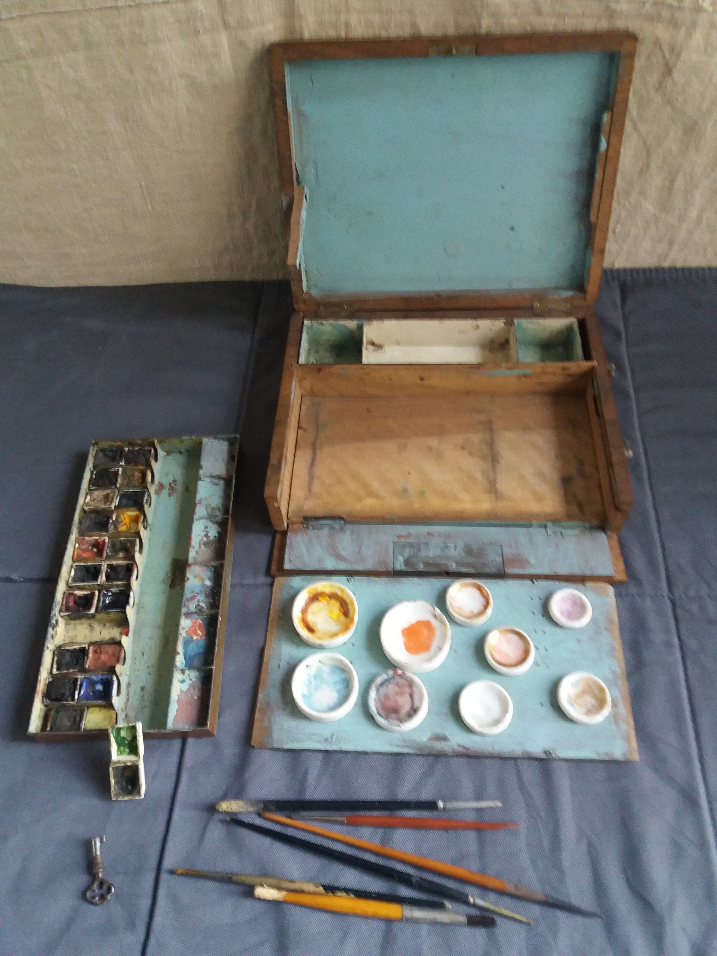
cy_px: 478
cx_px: 358
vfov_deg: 63.4
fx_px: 773
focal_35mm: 28
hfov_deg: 49.7
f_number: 1.9
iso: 200
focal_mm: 3.7
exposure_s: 1/17
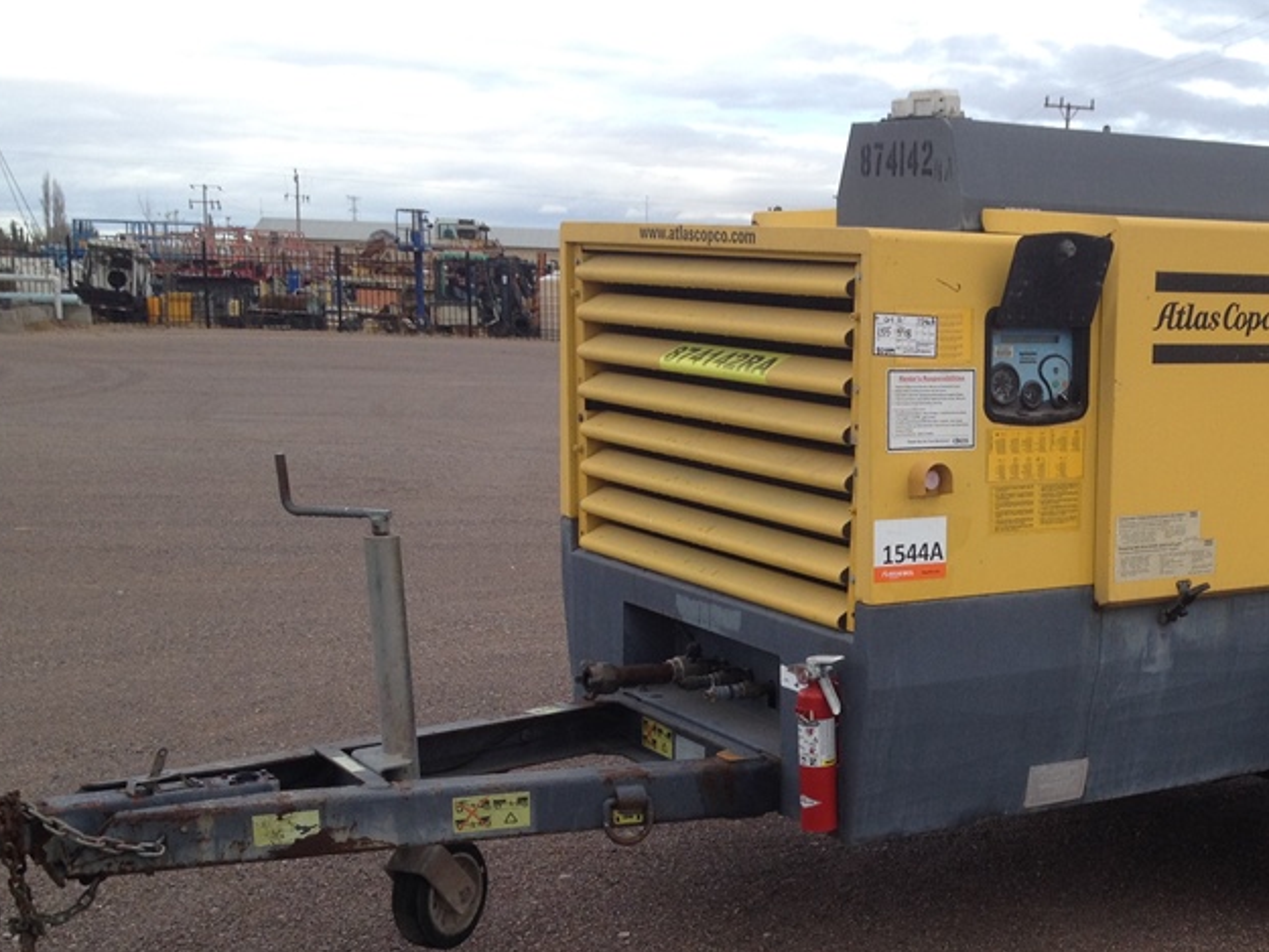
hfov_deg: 33.5
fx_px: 2053
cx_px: 985
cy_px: 696
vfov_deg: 25.8
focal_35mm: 56
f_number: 2.4
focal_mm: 4.28
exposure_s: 1/635
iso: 50
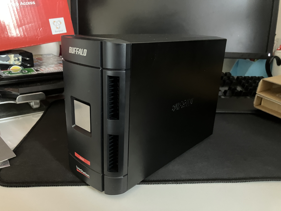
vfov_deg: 49.7
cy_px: 106
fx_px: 227
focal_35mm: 28
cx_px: 140
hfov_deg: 63.4
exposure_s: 1/18
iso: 640
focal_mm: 3.99
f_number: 1.8
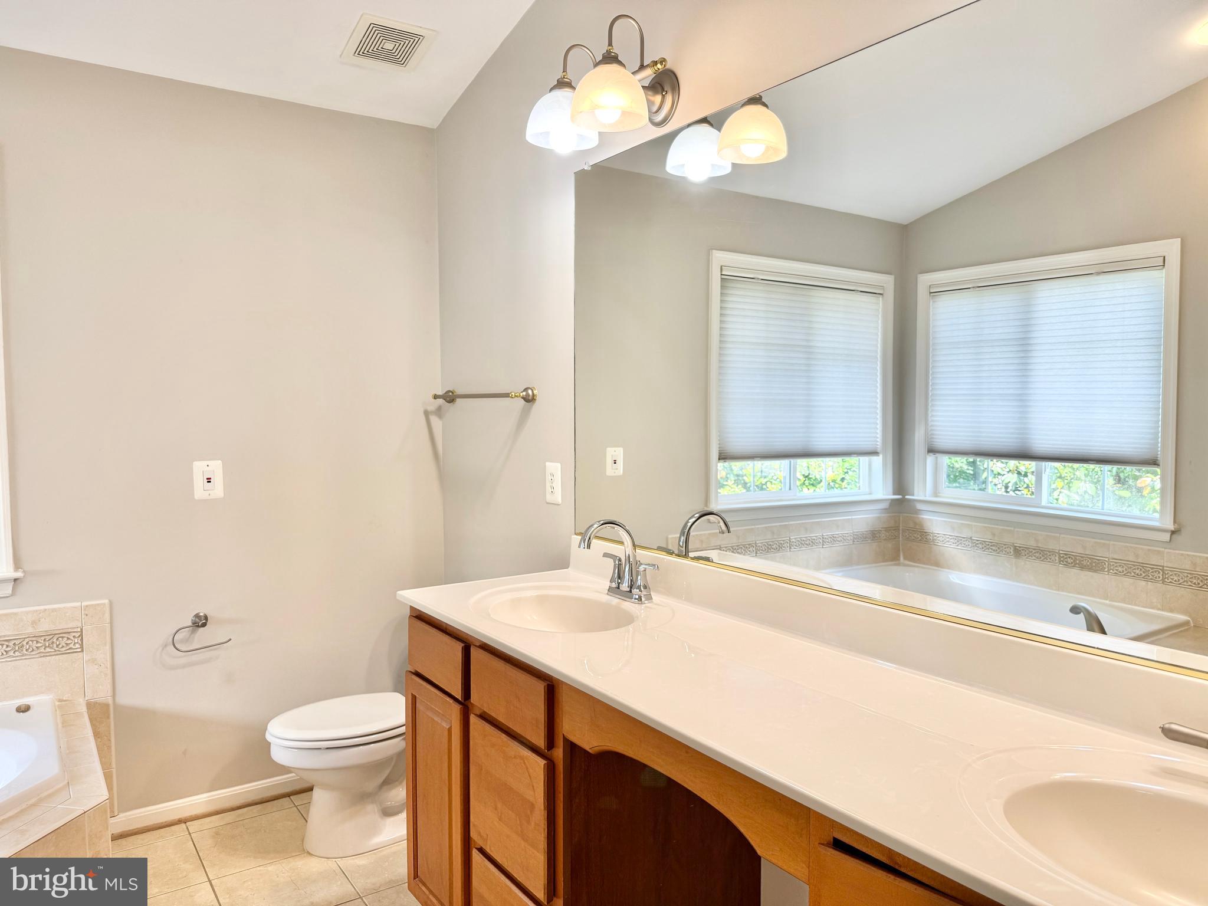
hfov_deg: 71.6
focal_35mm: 24
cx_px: 604
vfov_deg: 56.8
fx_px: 838
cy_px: 453
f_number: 1.78
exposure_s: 1/120
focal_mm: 6.76
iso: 64
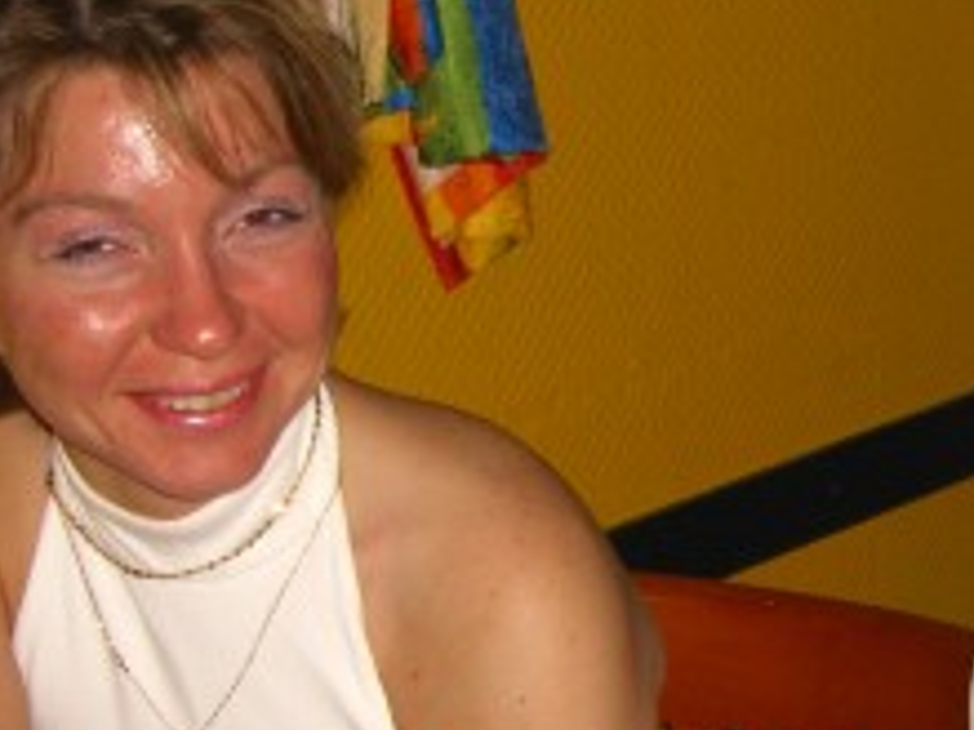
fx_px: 2925
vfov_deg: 14.2
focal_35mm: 104
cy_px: 441
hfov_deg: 18.4
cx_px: 1005
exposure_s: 1/60
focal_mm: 7.9
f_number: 2.8
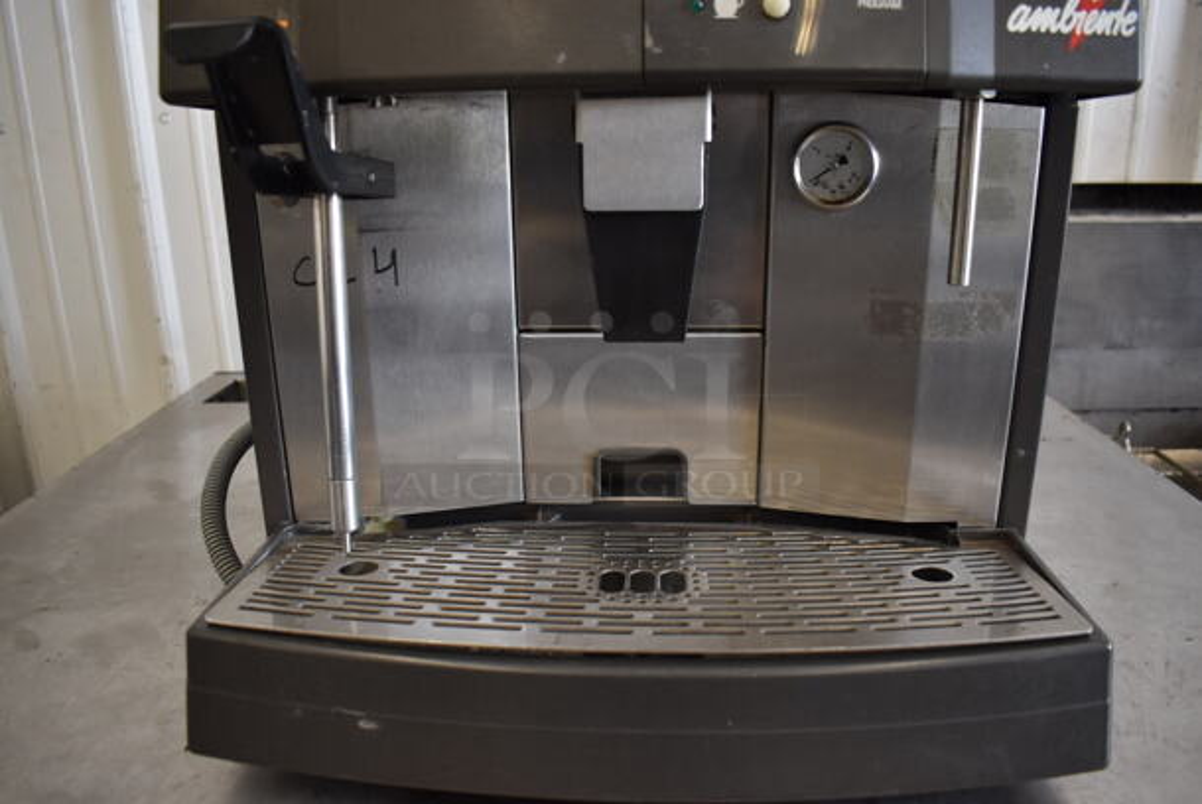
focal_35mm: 27
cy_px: 402
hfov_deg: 67.3
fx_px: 902
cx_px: 601
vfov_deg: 48.0
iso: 800
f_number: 3.5
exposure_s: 1/160
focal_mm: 18
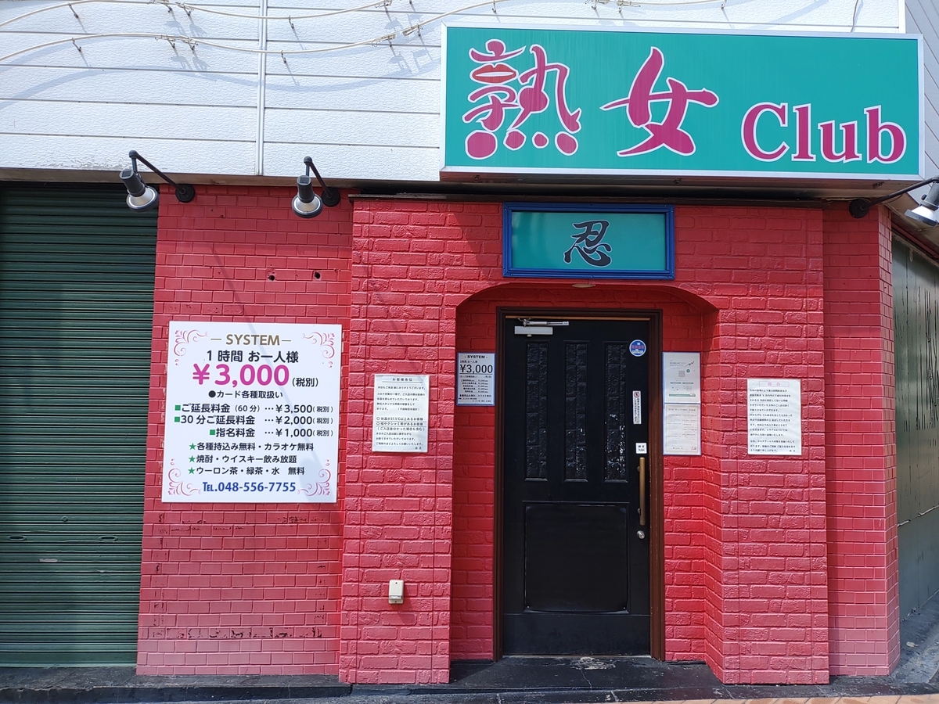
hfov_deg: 65.3
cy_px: 352
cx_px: 470
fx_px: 732
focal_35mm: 27
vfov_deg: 51.4
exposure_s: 1/1338
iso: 100
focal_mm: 4.71
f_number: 1.79
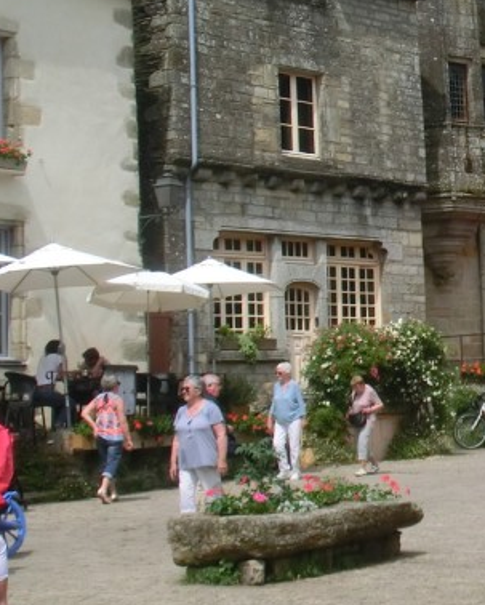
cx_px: 315
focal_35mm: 111
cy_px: 179
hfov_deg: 13.9
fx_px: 1989
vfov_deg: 17.2
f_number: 4
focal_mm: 7.38
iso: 80
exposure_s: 1/1000
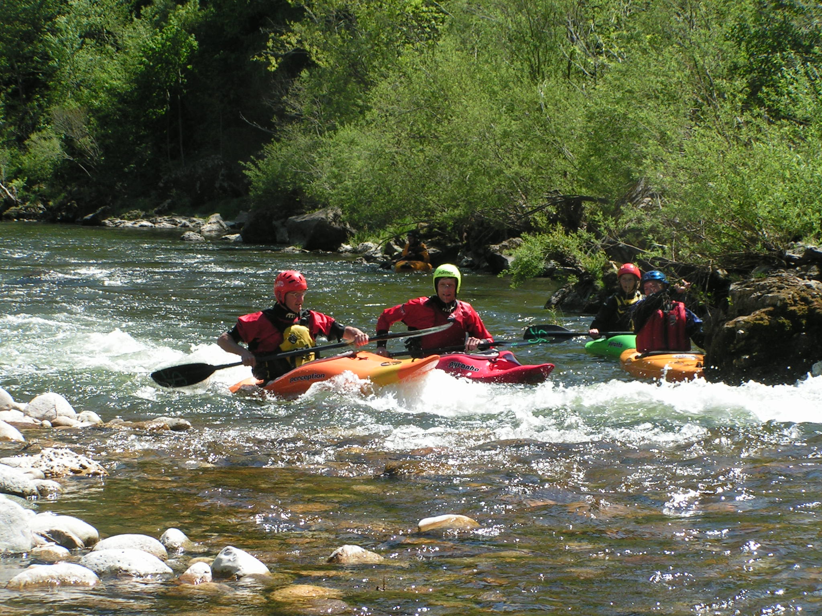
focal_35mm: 114
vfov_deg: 13.0
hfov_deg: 17.3
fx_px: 2707
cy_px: 308
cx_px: 411
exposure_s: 1/250
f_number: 6.3
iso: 50
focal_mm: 17.4
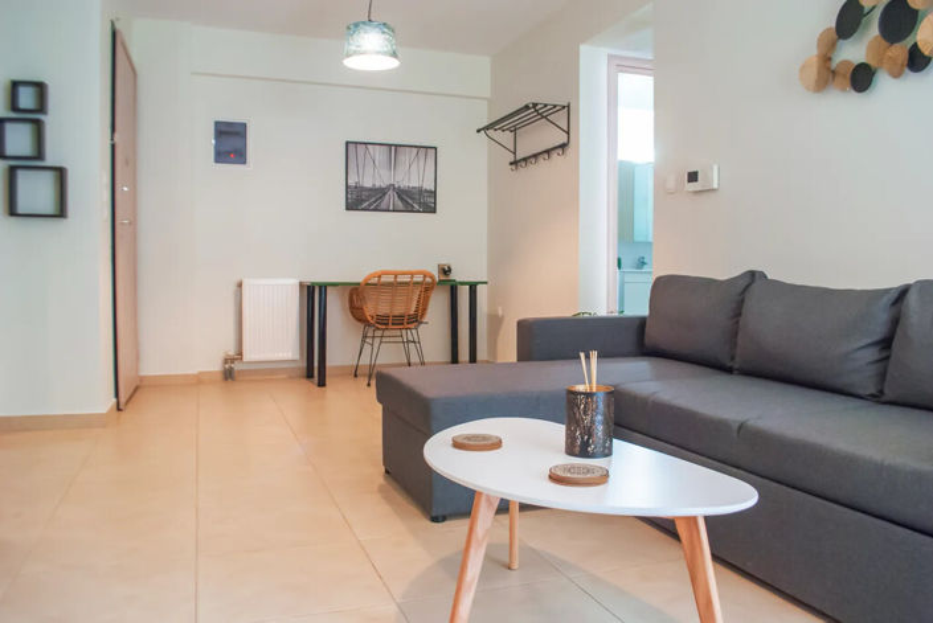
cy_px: 312
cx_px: 466
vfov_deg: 48.0
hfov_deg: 67.3
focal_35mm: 27
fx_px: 700
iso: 800
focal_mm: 18
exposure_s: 1/13
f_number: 5.6
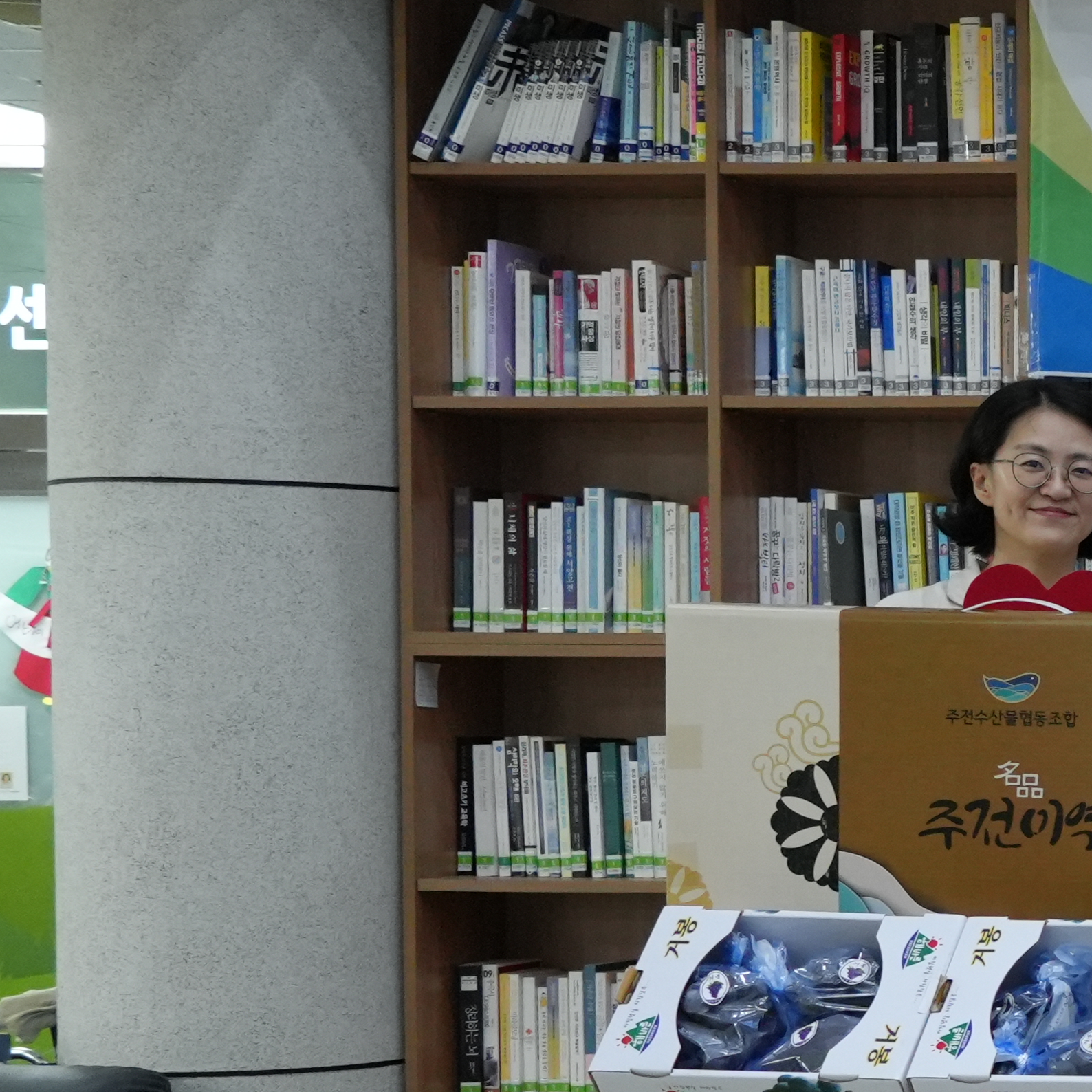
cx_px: 2371
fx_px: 3747
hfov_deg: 13.5
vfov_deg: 16.5
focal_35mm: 105
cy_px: 845
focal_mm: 28
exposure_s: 1/160
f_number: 4
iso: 2500
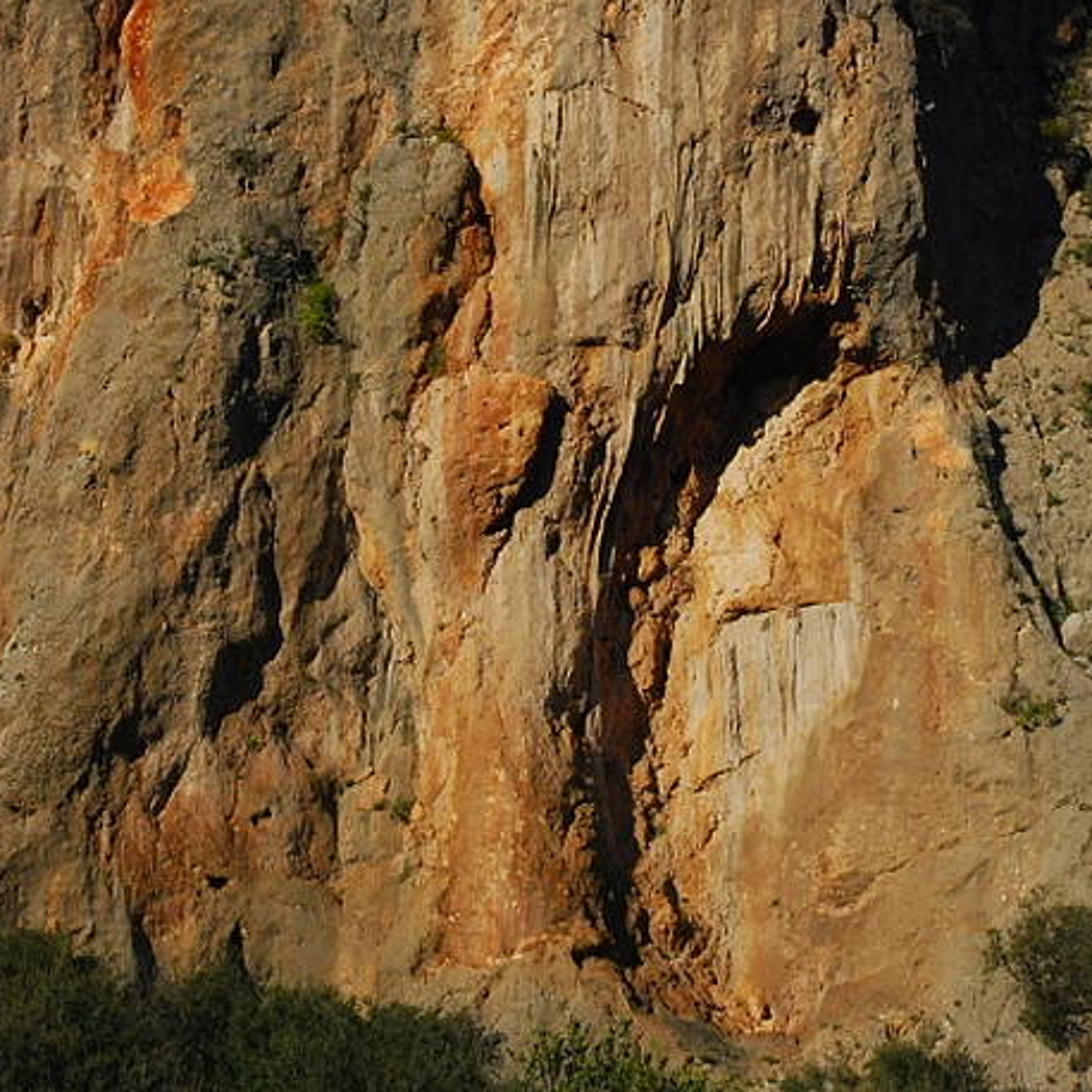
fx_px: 3569
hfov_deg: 17.4
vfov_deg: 17.3
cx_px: 522
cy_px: 312
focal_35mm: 100
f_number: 16
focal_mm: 48
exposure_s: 1/500
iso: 1000
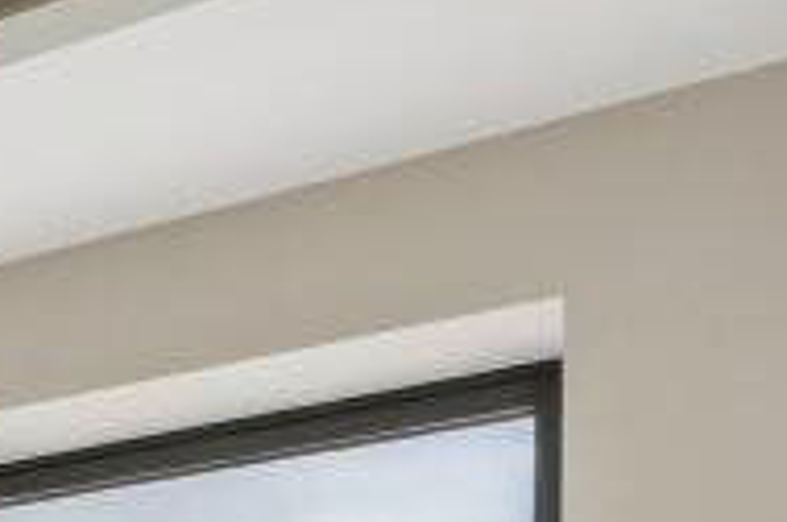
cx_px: -857
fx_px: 1827
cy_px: 1100
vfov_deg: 13.5
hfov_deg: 16.8
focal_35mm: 84
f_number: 9
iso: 200
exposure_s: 1/50
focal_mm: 15.5
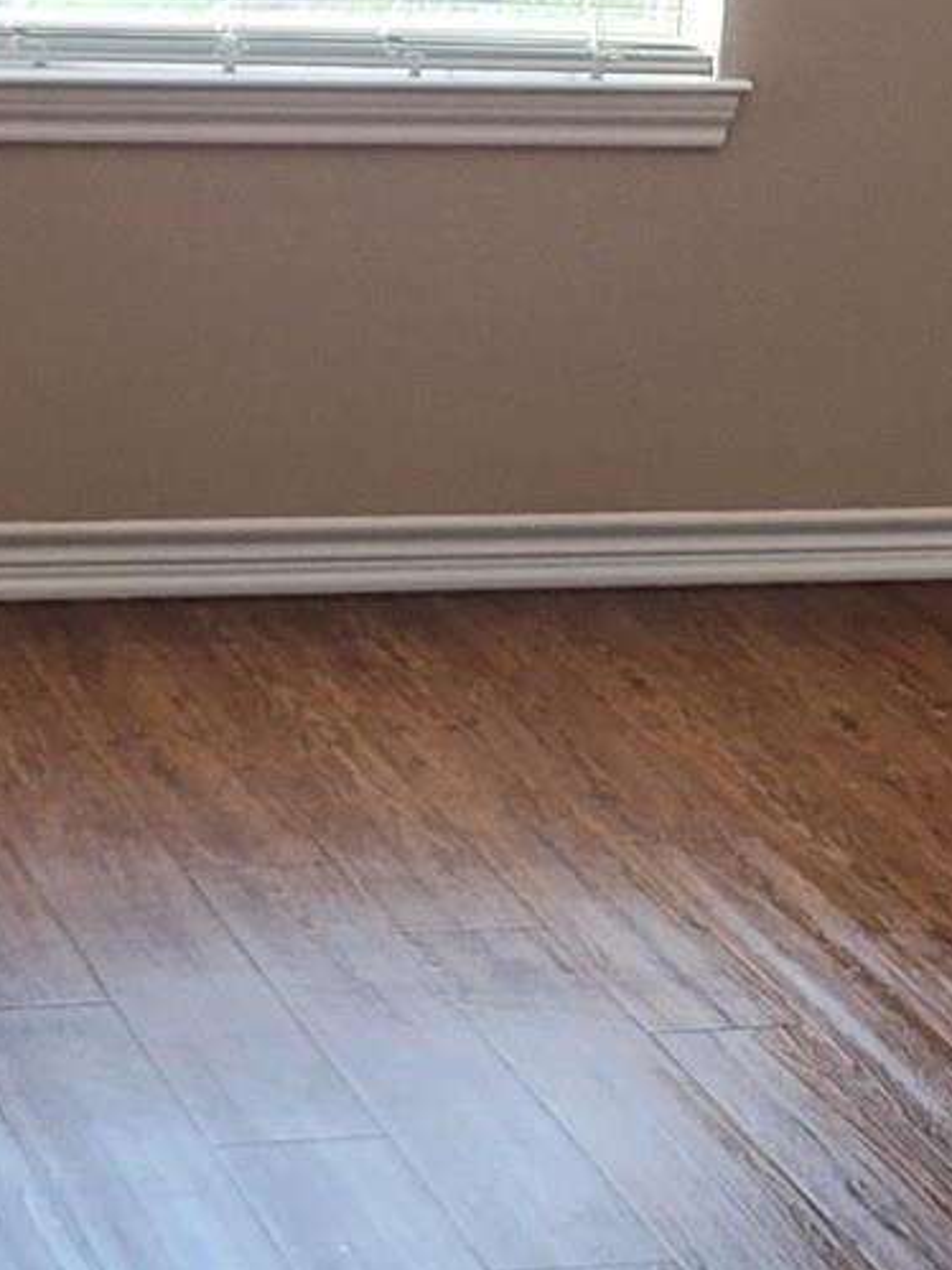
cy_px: -61
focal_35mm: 120
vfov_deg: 16.0
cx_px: 351
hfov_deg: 12.3
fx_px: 4402
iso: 100
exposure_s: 1/120
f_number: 1.8
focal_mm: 5.4
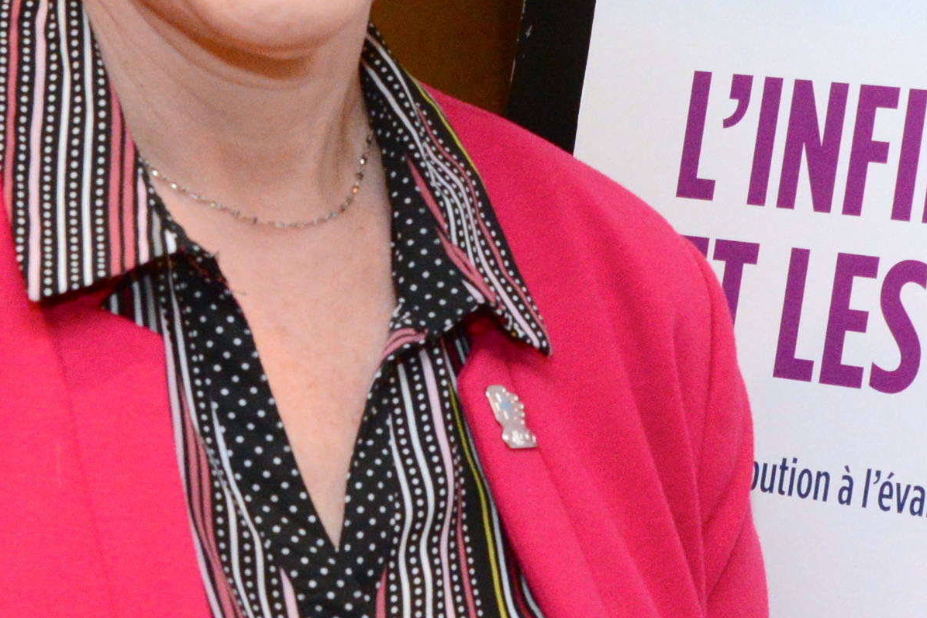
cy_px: 216
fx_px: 4274
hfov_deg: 12.3
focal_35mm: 166
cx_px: 704
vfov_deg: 8.3
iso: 4000
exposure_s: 1/100
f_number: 6.3
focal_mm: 44
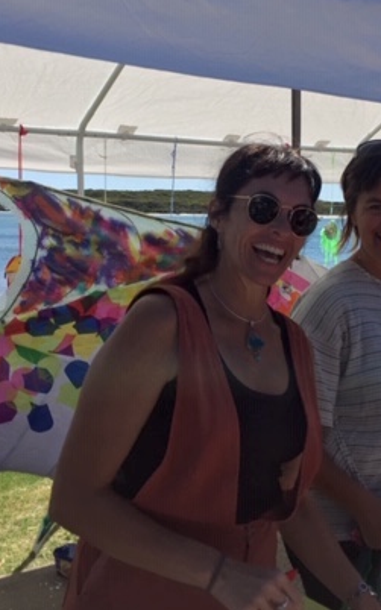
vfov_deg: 40.9
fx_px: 815
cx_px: 261
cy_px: 255
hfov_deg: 26.1
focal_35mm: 49
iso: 32
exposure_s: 1/2639
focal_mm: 4.15
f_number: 2.2
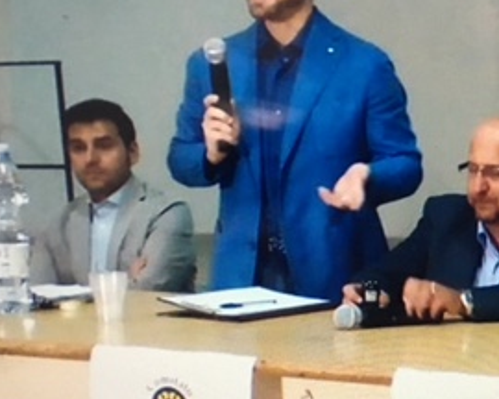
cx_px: 473
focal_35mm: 67
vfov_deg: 22.6
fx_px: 989
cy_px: 296
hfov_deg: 27.1
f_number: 2.2
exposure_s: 1/33
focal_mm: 4.15
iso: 160
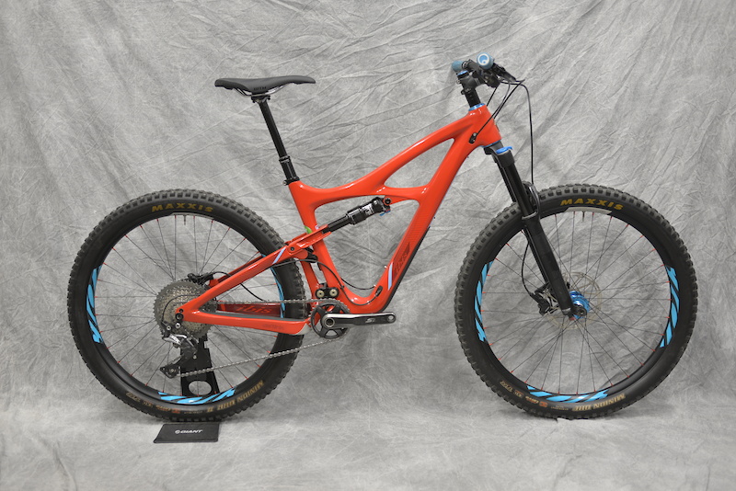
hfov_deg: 48.4
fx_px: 818
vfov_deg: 33.4
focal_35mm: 40
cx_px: 368
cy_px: 246
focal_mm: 40
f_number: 2.8
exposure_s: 1/15
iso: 200
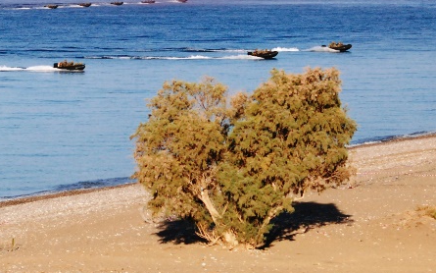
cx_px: 52
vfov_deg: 5.3
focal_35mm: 247
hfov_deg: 8.5
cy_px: 43
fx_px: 2935
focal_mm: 70
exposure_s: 1/1600
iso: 1000
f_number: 10
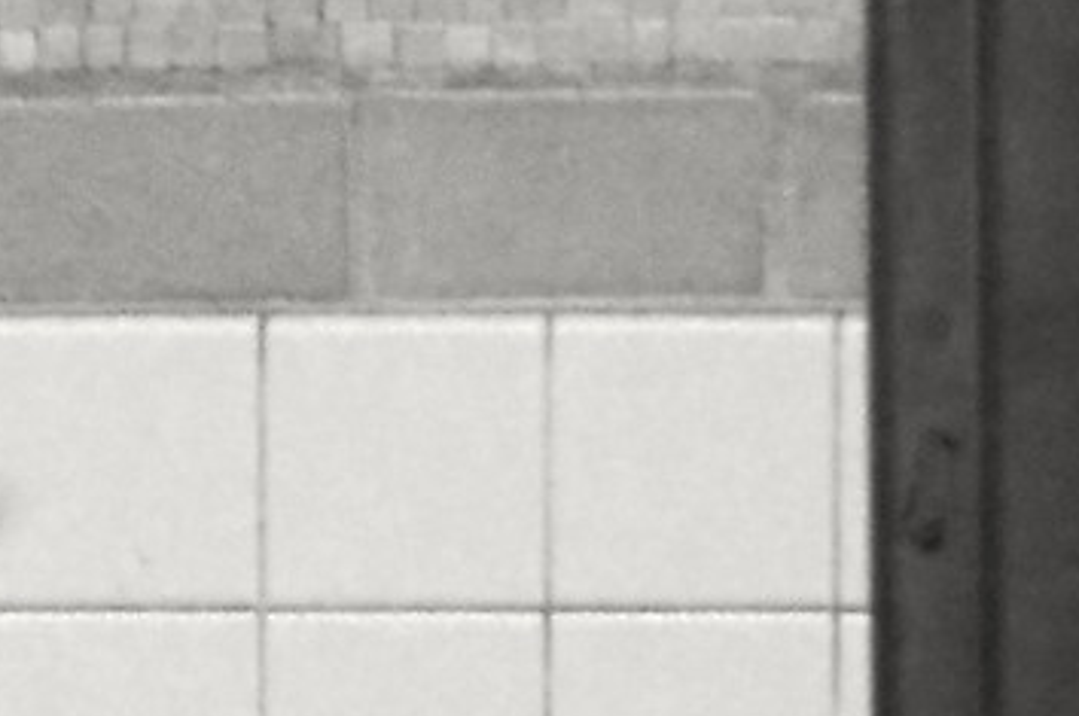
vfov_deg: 1.1
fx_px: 36486
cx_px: -1801
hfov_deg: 1.7
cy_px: 1260
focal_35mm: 1219
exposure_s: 1/40
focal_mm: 120
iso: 2000
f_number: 5.6
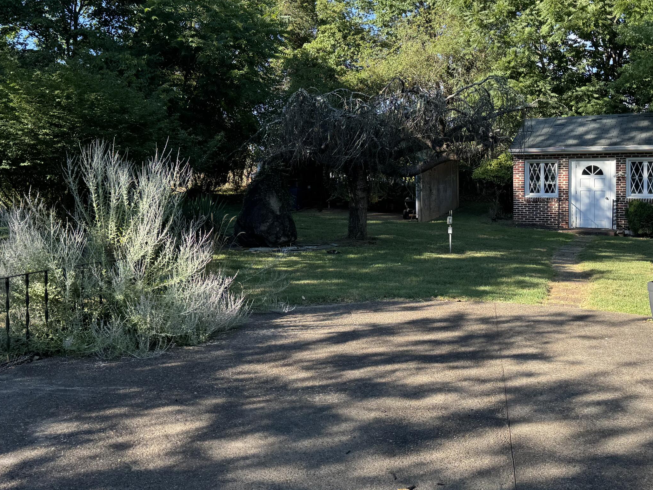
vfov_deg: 40.4
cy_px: 182
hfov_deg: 52.5
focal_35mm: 35
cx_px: 356
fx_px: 660
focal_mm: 6.76
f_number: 1.78
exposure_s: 1/765
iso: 80
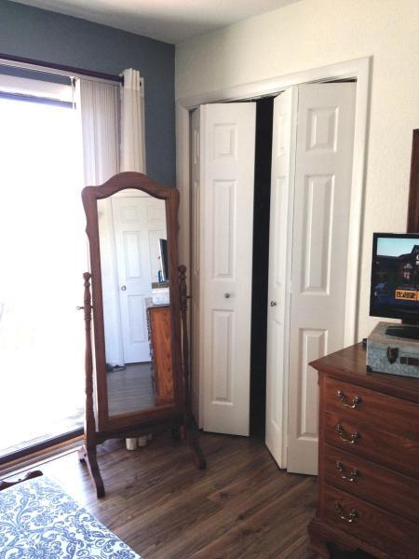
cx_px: 210
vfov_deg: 55.4
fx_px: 533
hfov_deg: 42.9
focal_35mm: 33
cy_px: 280
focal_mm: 4.12
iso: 80
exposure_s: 1/120
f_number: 2.4
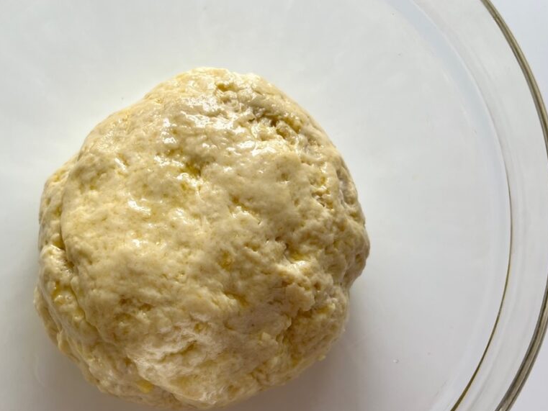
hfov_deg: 51.9
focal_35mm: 35
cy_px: 253
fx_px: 554
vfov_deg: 40.5
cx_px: 194
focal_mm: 5.7
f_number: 1.5
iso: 40
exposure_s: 1/241
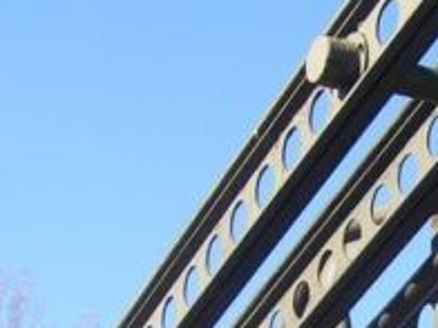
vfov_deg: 9.7
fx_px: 1911
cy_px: 377
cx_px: 548
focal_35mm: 151
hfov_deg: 12.7
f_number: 4.8
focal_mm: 6
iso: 80
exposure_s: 1/250
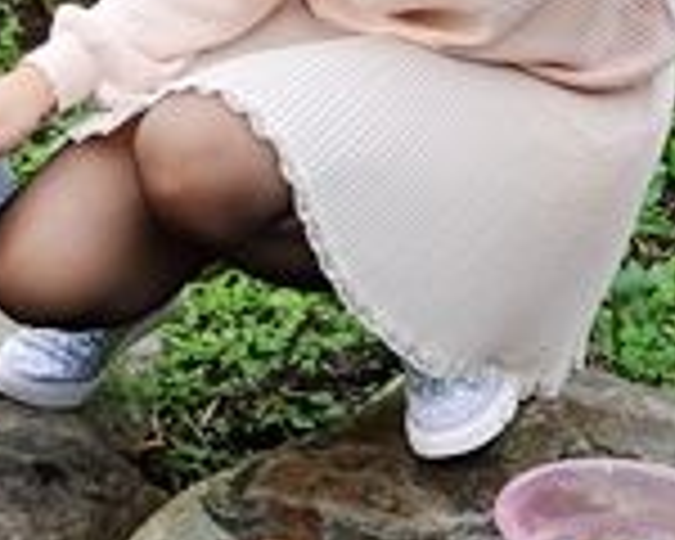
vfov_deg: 11.3
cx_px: 310
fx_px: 2677
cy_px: -88
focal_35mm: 134
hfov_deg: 14.4
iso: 125
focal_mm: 12.06
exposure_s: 1/100
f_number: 2.8
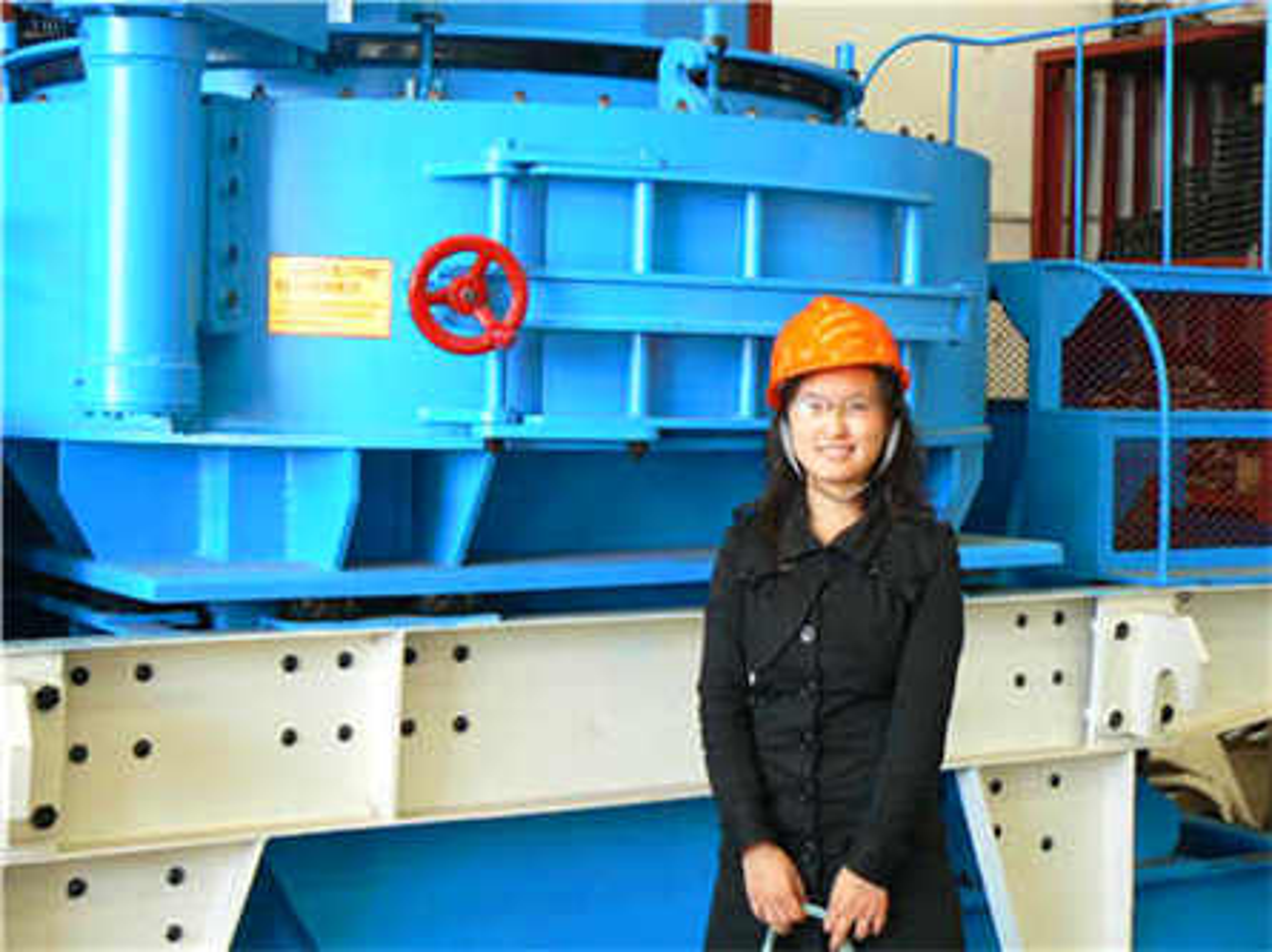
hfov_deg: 32.2
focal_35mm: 60
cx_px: 636
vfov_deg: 24.4
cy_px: 476
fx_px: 2203
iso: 100
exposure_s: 1/60
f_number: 3.2
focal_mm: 10.1
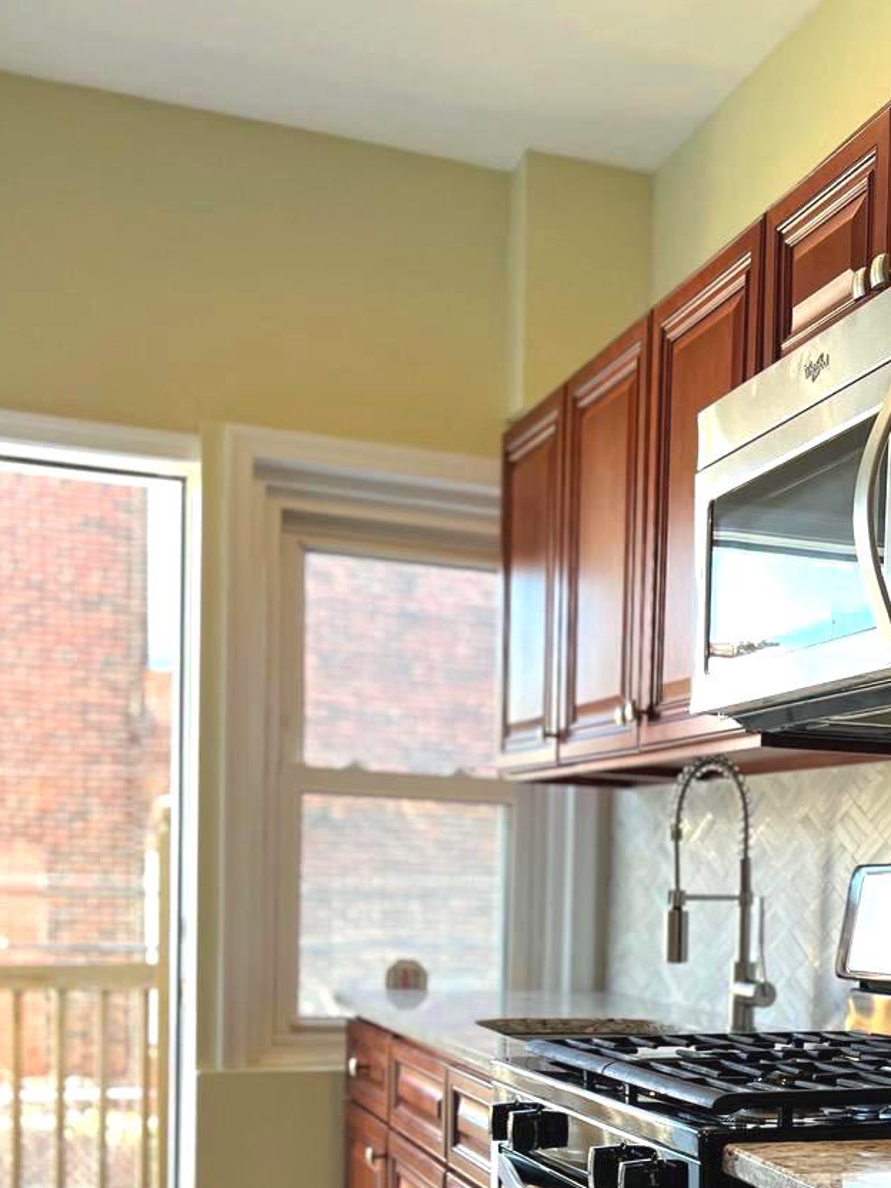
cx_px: 717
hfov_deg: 29.6
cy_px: 1024
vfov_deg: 37.6
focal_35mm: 48
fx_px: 1647
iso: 64
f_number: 1.5
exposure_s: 1/120
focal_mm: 5.7
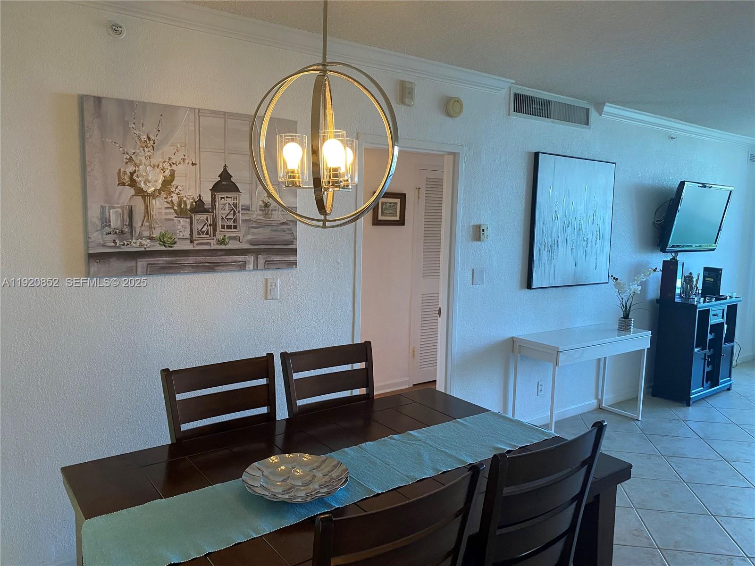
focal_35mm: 26
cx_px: 378
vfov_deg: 53.1
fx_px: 567
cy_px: 283
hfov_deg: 67.3
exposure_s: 1/60
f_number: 1.8
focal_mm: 4.25
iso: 200
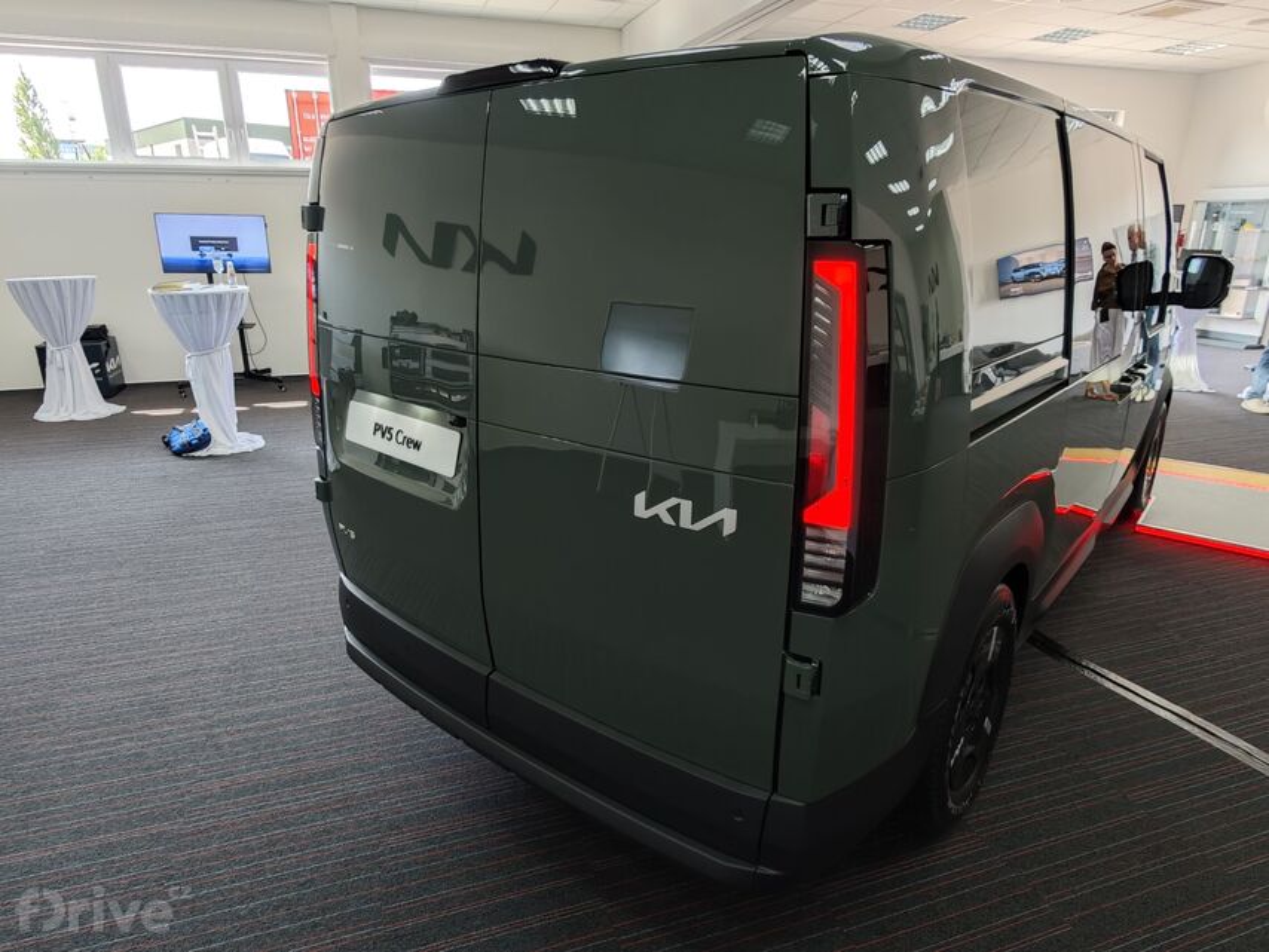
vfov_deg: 61.1
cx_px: 634
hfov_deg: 76.4
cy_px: 476
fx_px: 807
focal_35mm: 22
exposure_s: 1/40
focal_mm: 2.03
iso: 200
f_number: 1.8
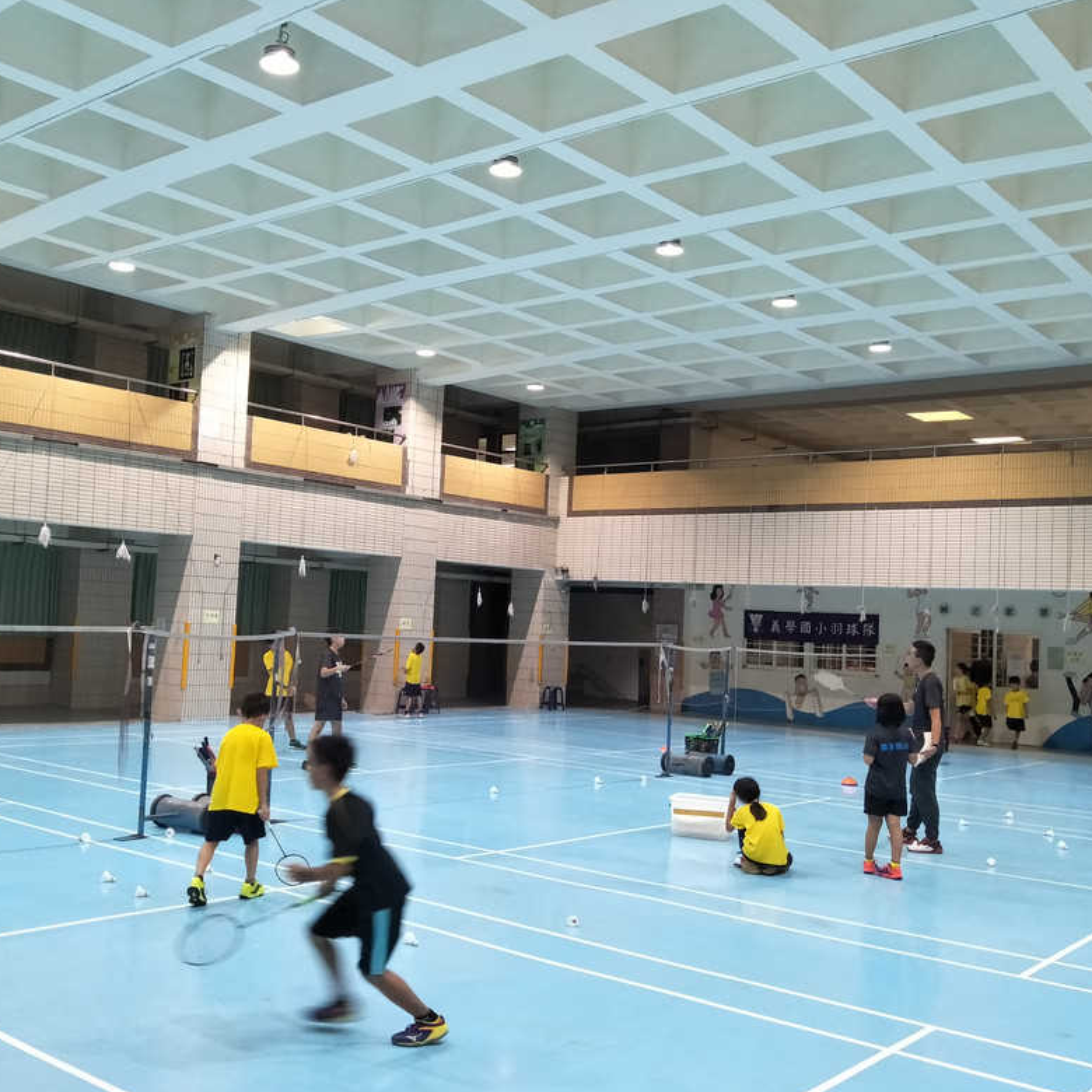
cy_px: 546
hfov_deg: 55.5
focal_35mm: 29
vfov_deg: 55.6
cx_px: 491
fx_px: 1035
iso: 118
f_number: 1.7
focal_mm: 4.1
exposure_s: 1/40
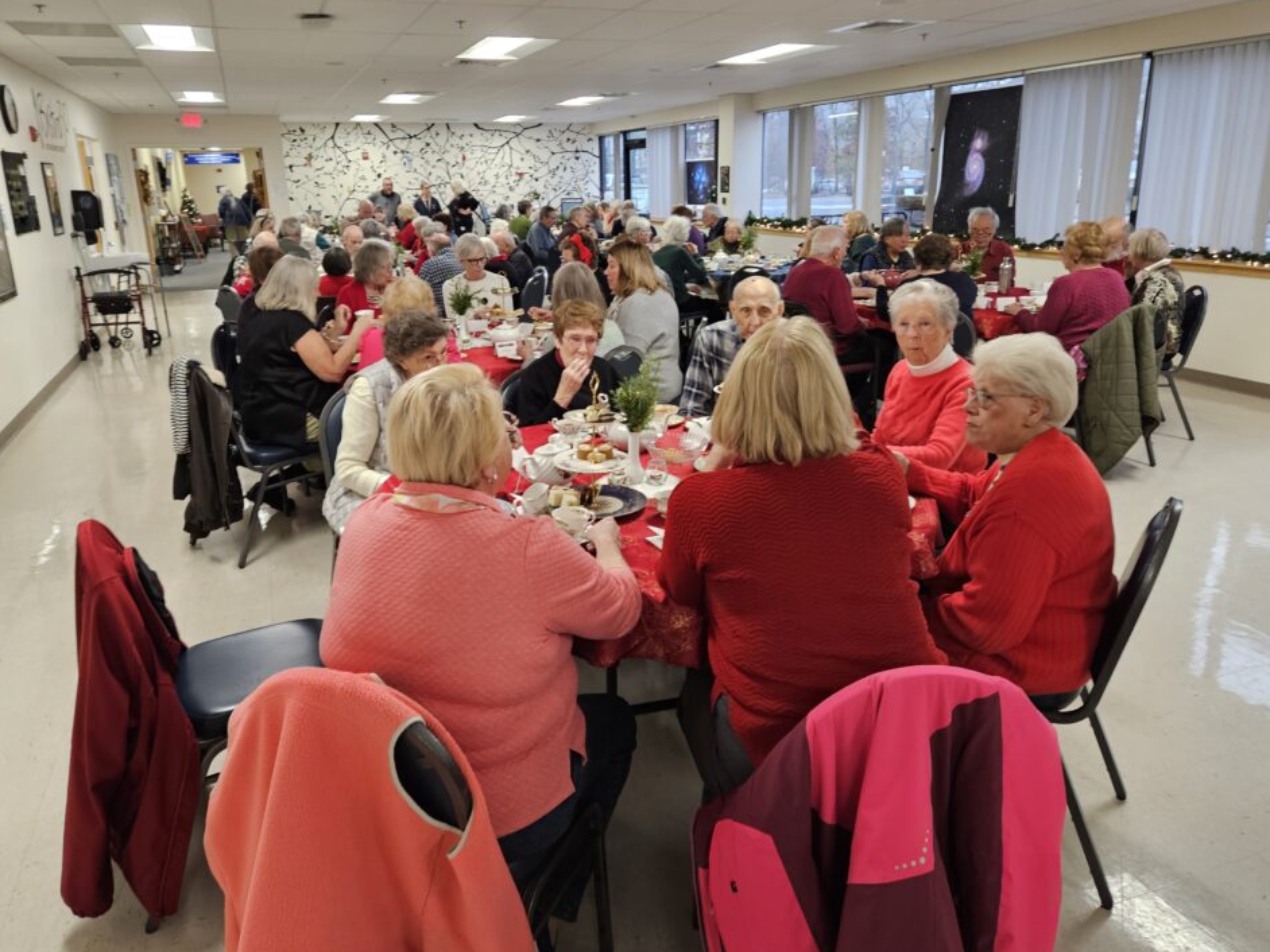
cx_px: 612
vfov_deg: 54.9
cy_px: 447
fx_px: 917
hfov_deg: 69.4
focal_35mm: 25
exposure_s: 1/120
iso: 320
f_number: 1.8
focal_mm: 5.4
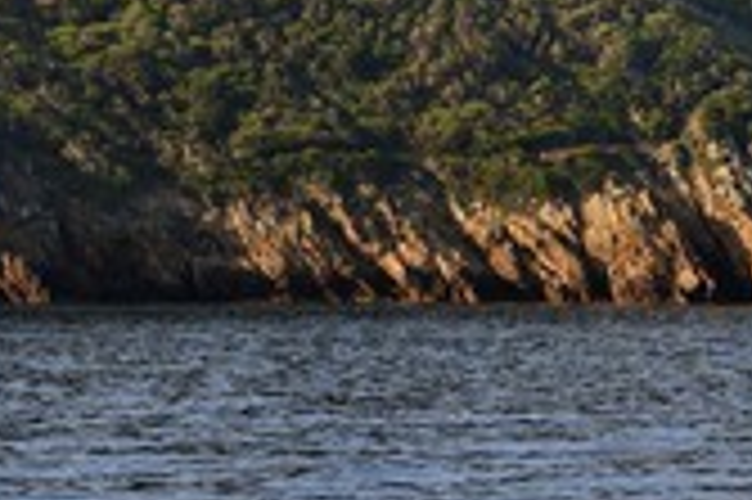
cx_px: 743
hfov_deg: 5.1
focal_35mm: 402
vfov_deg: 3.4
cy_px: -59
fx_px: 8389
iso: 200
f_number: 8
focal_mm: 160
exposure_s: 1/400
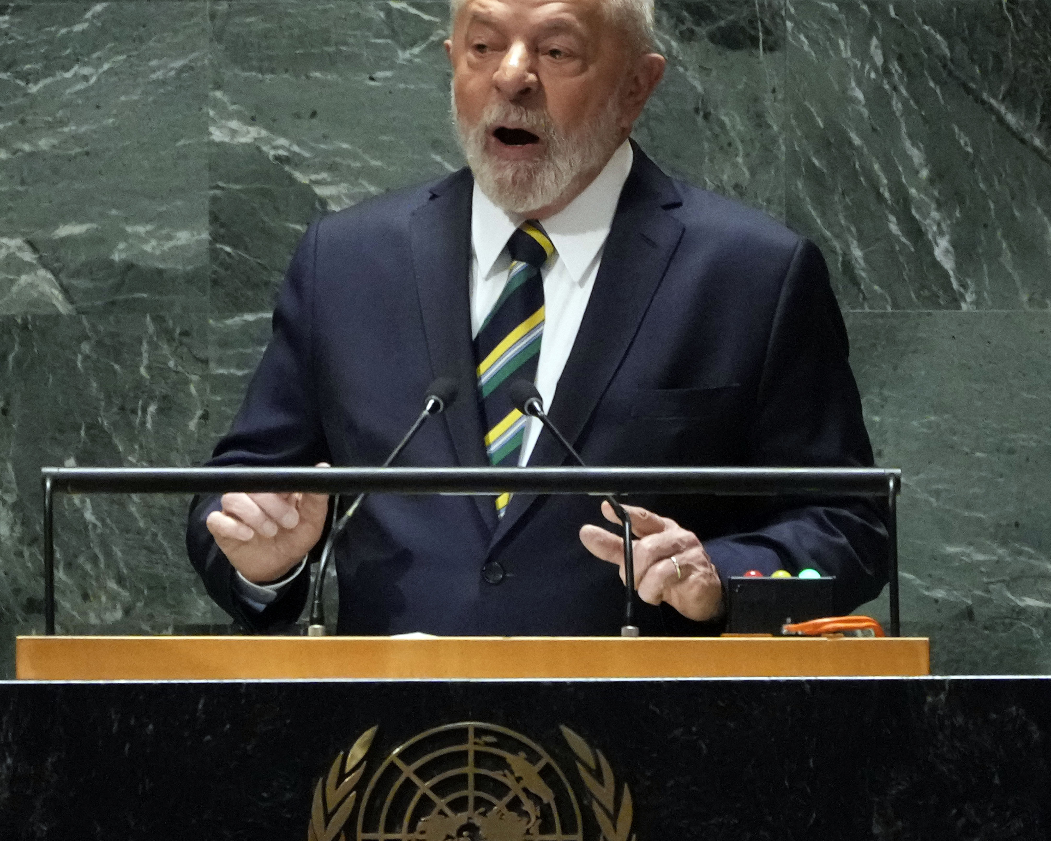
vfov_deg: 1.9
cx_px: 472
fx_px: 25039
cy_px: 381
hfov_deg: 2.4
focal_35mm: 805
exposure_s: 1/200
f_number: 5.6
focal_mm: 400
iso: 6400
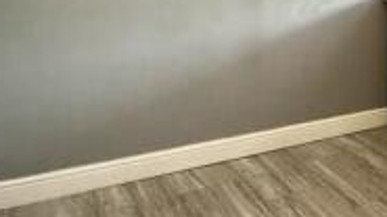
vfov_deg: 23.3
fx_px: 492
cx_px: 447
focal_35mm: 48
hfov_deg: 35.3
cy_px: -24
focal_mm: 2.22
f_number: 2.2
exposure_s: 1/99
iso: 400
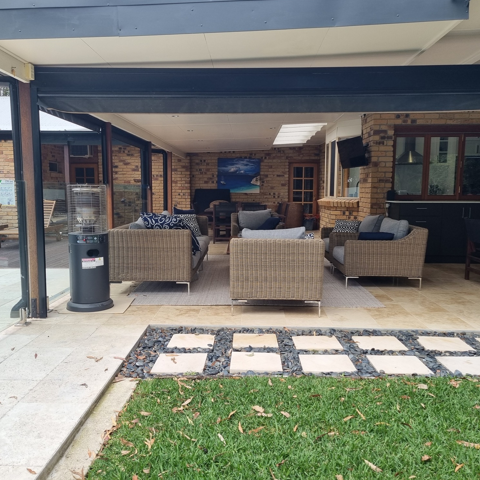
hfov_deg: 52.5
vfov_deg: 52.5
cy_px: 239
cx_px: 229
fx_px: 486
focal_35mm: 31
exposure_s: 1/950
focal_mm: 5.4
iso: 50
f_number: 1.8
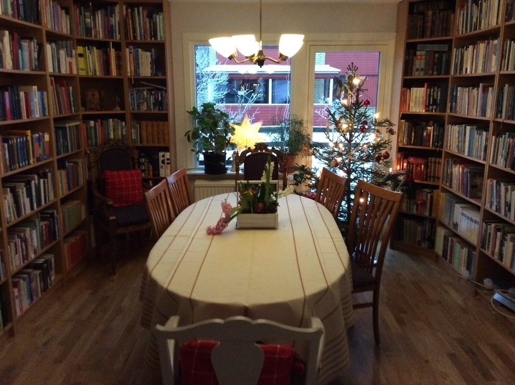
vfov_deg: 44.1
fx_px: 475
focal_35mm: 32
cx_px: 258
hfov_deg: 56.9
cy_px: 192
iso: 320
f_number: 2.4
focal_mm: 3.3
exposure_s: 1/24
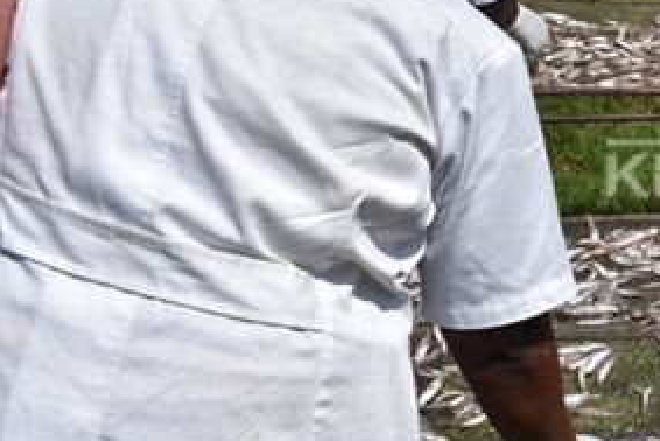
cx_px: 796
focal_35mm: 76
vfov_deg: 18.0
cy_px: 205
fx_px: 1394
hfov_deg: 24.2
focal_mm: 20
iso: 100
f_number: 9
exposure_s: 1/500
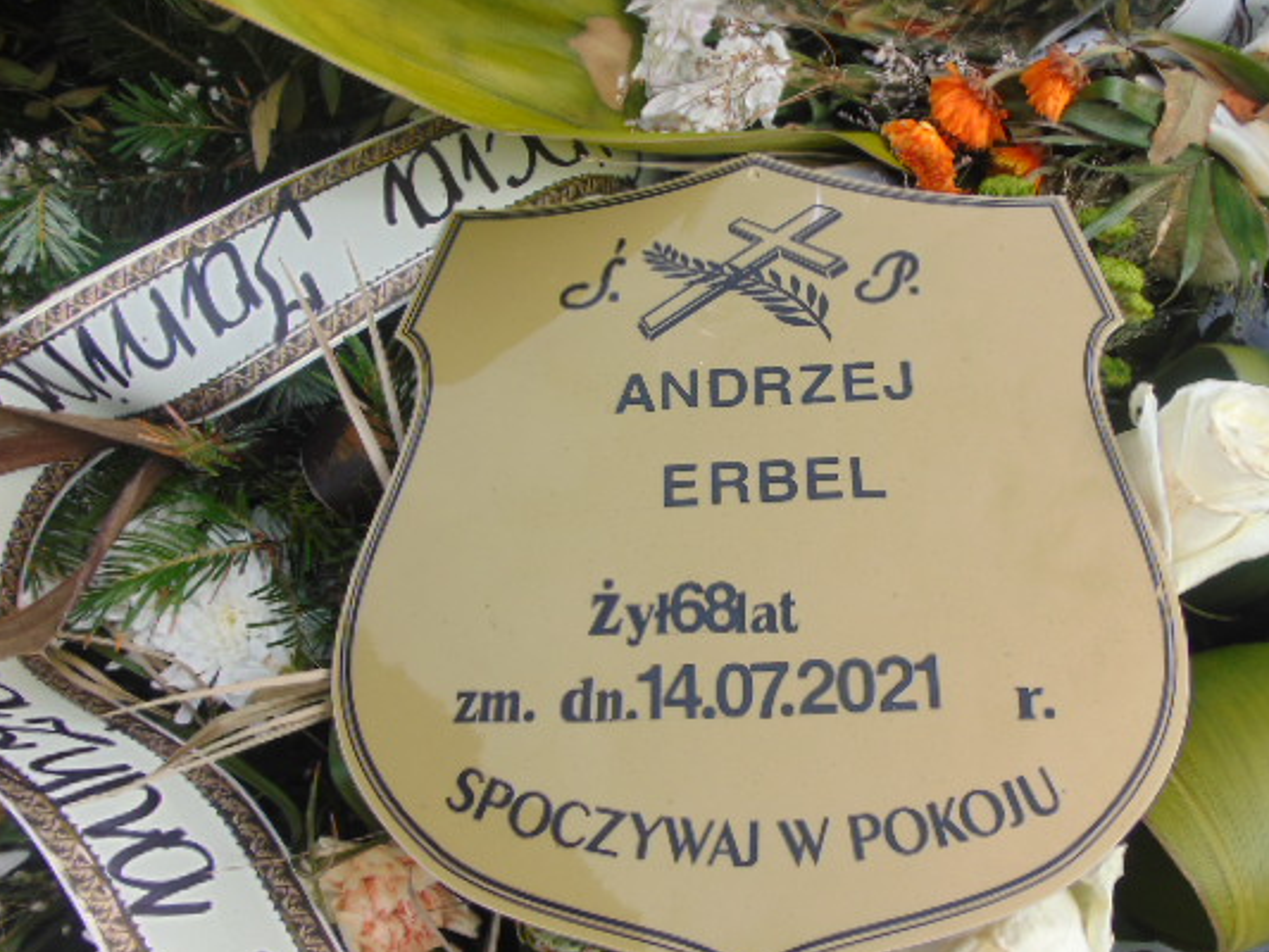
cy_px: 433
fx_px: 1100
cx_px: 740
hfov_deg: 59.6
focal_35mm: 30
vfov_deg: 46.8
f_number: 7.7
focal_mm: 4.5
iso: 80
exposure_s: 1/200
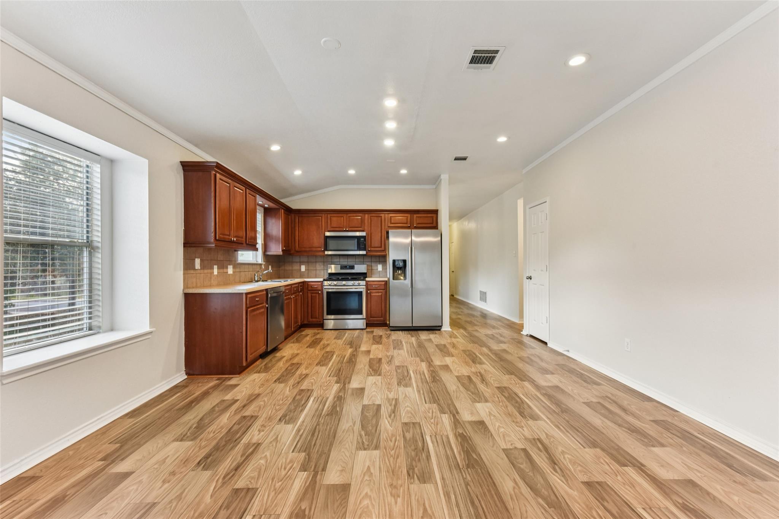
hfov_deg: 96.7
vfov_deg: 73.7
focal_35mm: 16
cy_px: 260
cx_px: 390
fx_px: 346
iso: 800
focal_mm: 16
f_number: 8
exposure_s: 1/25
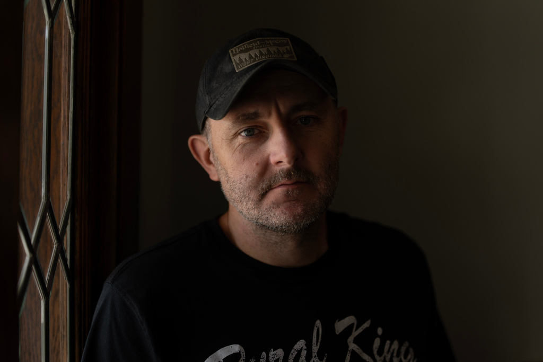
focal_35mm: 55
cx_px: 272
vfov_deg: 24.6
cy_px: 181
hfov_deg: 36.2
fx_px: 830
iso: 125
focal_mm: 55
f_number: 1.8
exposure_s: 1/640
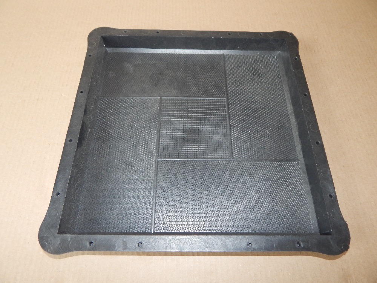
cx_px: 188
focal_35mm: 22
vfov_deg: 61.1
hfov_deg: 76.4
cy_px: 142
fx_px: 240
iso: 200
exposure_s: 1/30
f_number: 3
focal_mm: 4
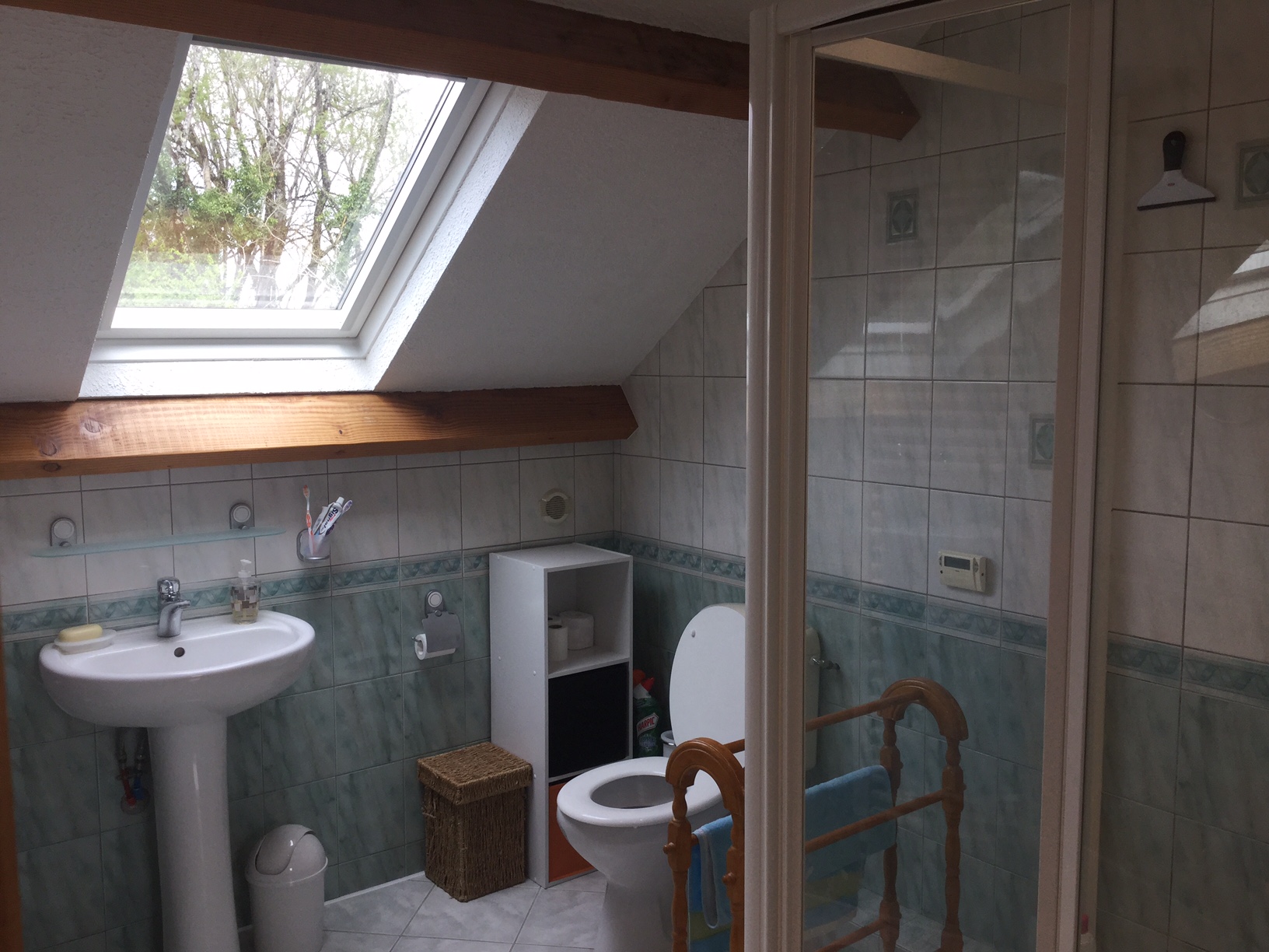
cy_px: 476
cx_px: 634
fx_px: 1136
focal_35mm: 31
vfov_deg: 45.4
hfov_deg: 58.4
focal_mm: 3.3
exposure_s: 1/100
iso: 32
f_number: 2.4
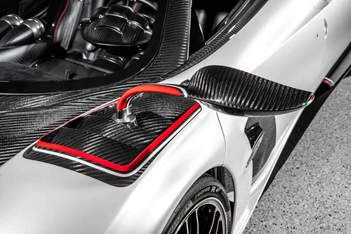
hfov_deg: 38.2
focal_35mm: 52
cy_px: 117
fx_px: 507
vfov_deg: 26.0
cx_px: 176
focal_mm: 52
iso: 125
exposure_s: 1/125
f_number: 10
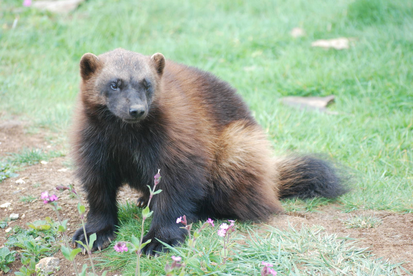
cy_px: 138
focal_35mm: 292
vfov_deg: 4.7
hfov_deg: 7.0
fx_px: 3360
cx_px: 206
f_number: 5
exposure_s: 1/125
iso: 400
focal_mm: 195
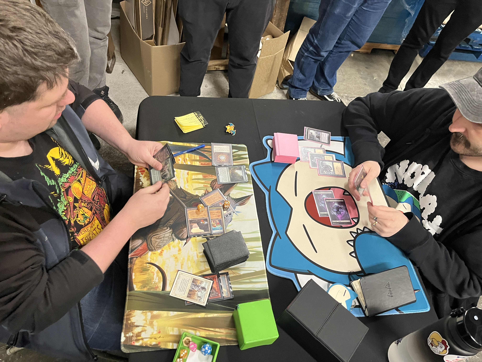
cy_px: 181
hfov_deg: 67.3
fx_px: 362
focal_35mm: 26
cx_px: 241
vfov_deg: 53.1
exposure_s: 1/40
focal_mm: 5.1
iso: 500
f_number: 1.6
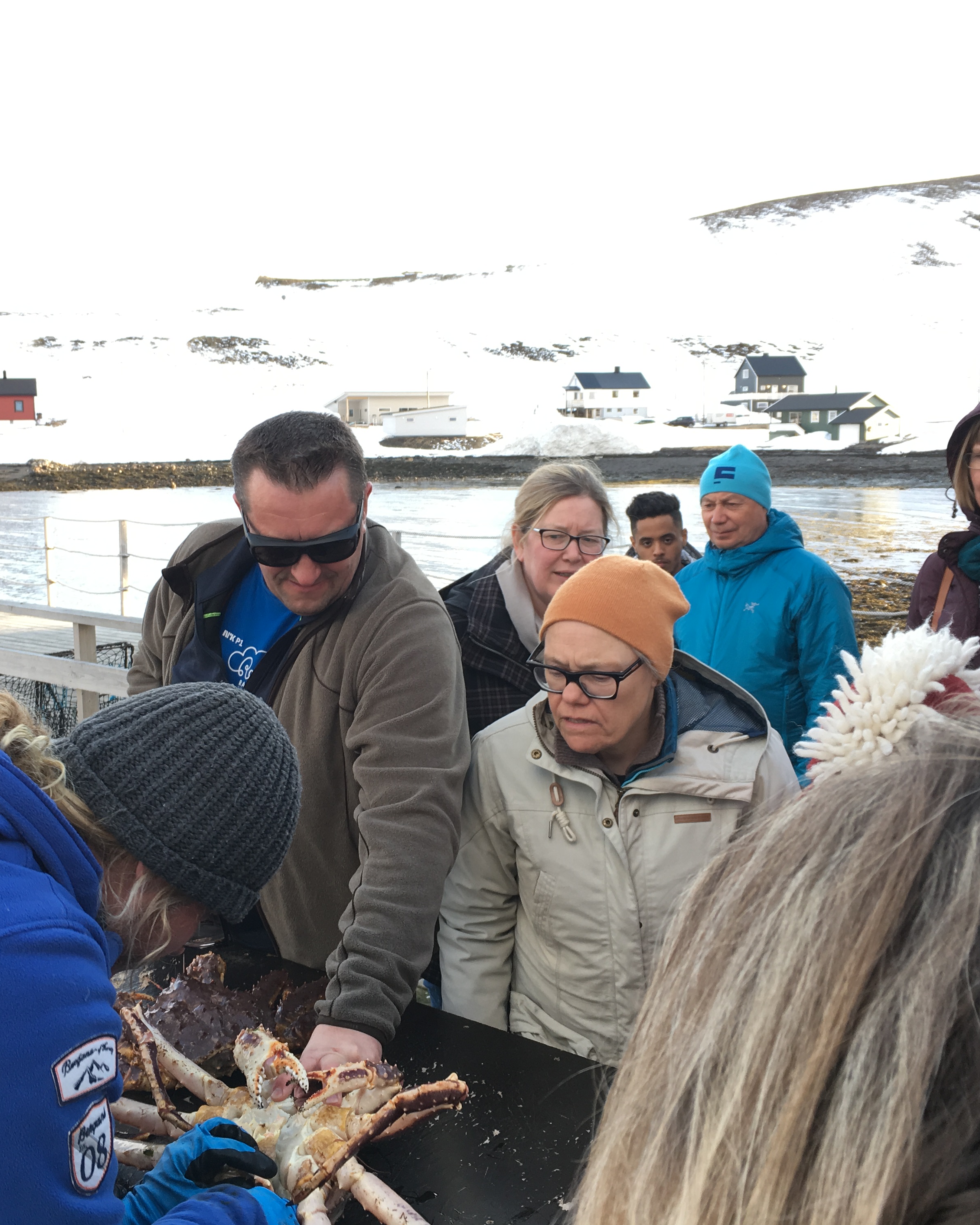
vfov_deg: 47.9
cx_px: 395
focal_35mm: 38
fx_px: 1377
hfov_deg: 39.0
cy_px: 613
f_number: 2.2
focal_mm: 4.15
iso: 25
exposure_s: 1/100
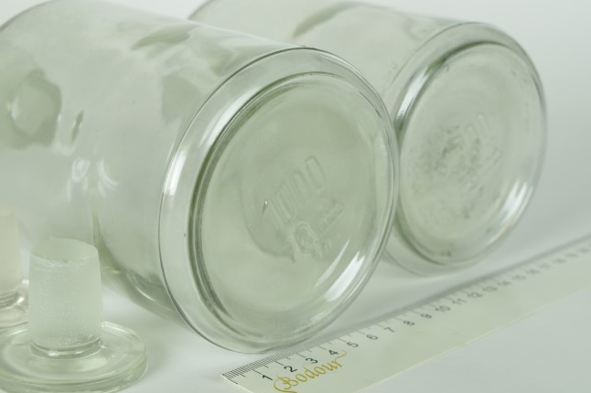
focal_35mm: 71
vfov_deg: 19.2
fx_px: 1165
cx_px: 245
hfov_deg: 28.4
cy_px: 161
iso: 100
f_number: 6.3
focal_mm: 34
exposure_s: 1/160
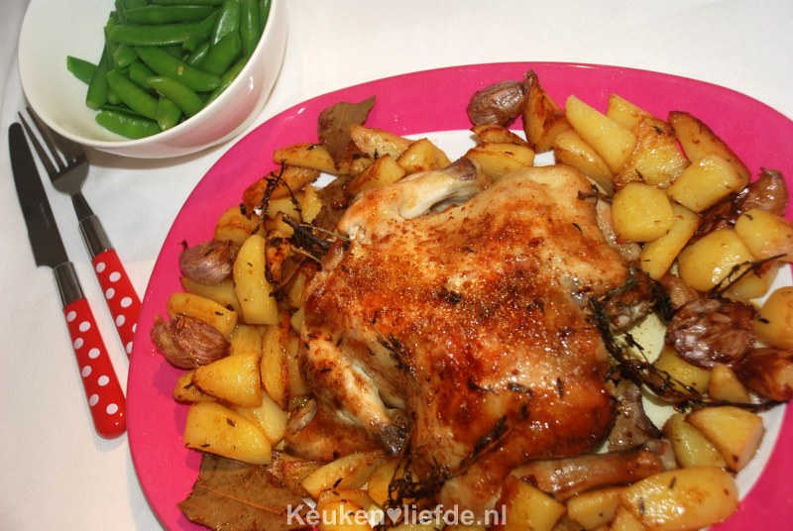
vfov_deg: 25.8
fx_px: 1158
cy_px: 266
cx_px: 396
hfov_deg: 37.8
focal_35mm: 52
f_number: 4.5
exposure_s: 1/60
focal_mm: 35
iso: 200
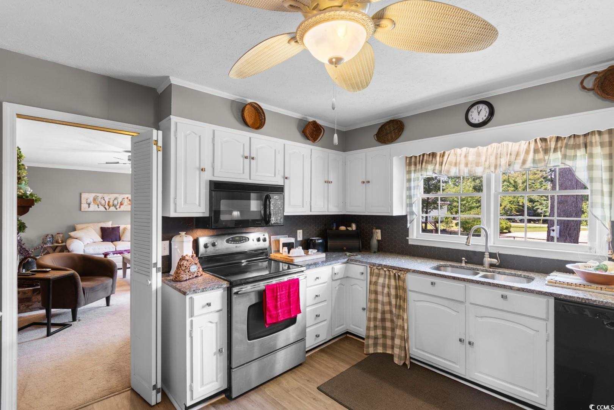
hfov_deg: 96.7
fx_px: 273
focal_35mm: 16
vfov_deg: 73.7
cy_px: 205
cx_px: 307
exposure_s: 1.6
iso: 100
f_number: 4.8
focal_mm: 11
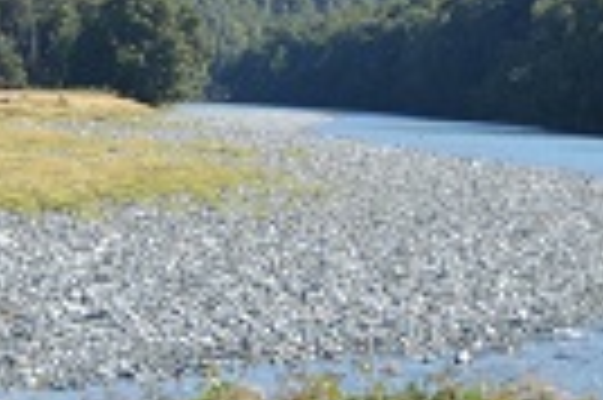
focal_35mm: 224
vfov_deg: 6.1
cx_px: 364
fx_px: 3747
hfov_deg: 9.2
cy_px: -92
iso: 400
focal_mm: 40
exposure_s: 1/1250
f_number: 5.6
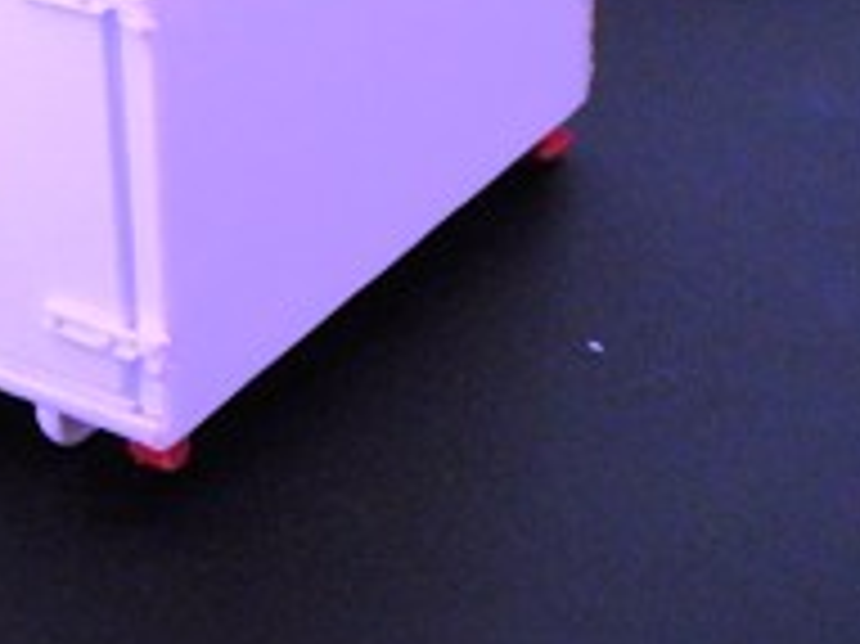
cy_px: 45
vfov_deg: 17.7
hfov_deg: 23.5
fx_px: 2036
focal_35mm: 82
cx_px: 171
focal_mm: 5.7
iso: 400
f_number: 2.8
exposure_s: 1/38
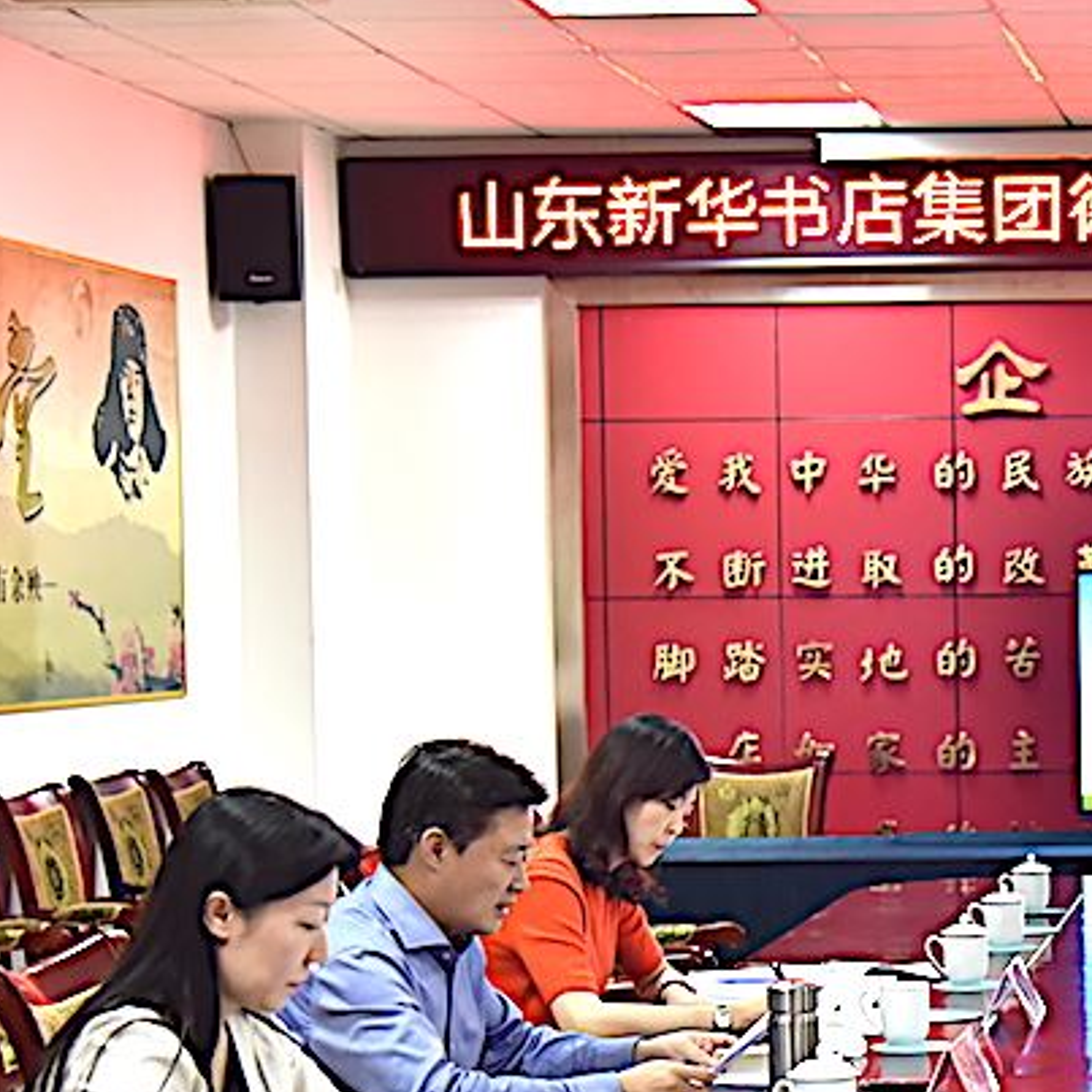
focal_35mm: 97
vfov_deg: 17.8
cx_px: 1293
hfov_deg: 17.2
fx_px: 3462
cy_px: 858
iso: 1250
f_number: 4
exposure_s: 1/50
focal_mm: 46
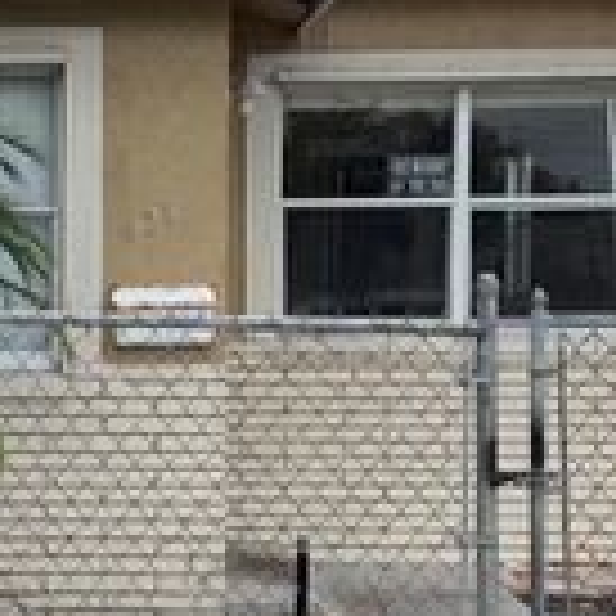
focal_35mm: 92
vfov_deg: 18.9
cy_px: 380
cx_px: 13
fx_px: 1852
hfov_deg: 18.4
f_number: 1.78
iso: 100
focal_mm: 6.76
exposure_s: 1/3584
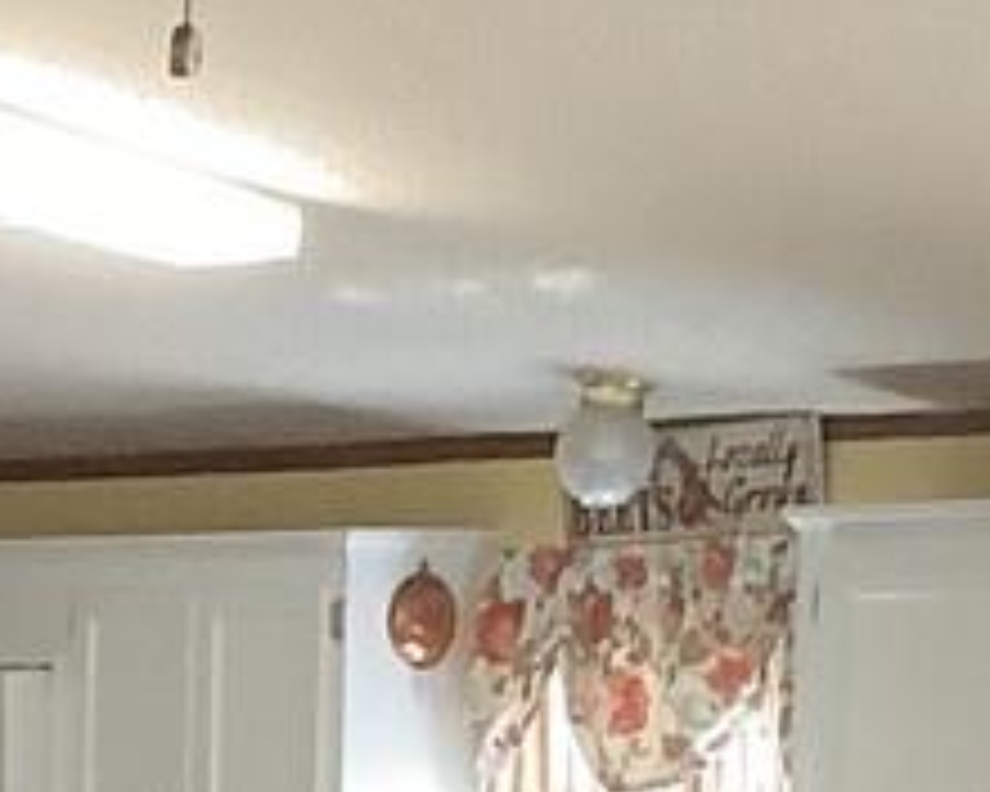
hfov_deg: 8.6
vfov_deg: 6.6
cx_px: -472
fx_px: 6446
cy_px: 2079
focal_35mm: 220
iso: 320
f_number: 2.4
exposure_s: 1/33
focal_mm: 3.3
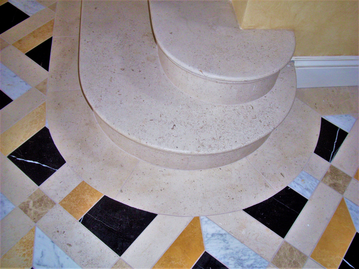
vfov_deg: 41.8
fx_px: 353
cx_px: 180
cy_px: 134
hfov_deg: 54.0
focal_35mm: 34
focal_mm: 5.7
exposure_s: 1/40
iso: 80
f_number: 2.9
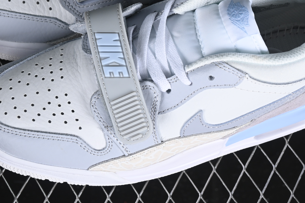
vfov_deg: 10.5
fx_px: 1101
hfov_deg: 15.8
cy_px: 33
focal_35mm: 130
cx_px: 163
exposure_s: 1/80
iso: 160
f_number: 7.1
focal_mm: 50
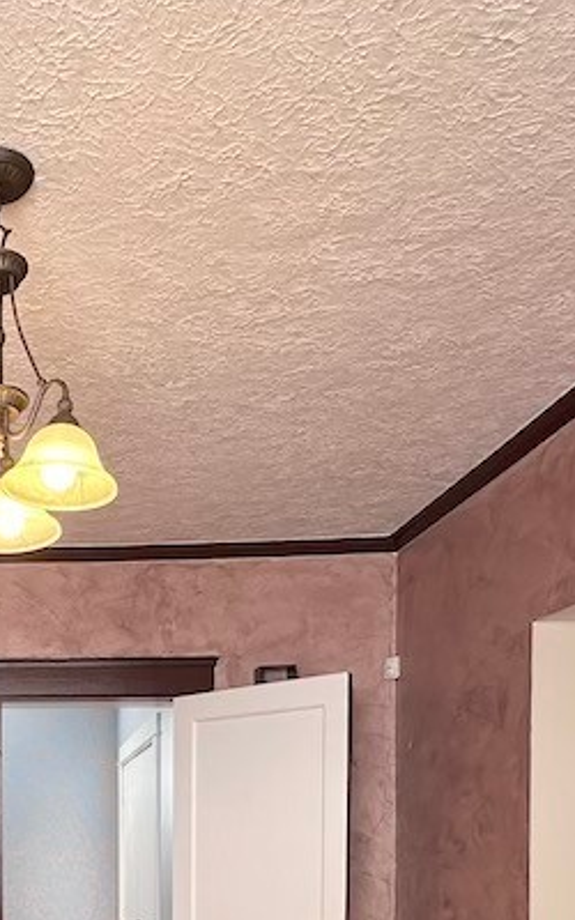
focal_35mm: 38
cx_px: -28
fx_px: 953
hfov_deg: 30.7
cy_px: 869
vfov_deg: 45.4
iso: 250
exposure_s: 1/120
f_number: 2.2
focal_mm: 2.22
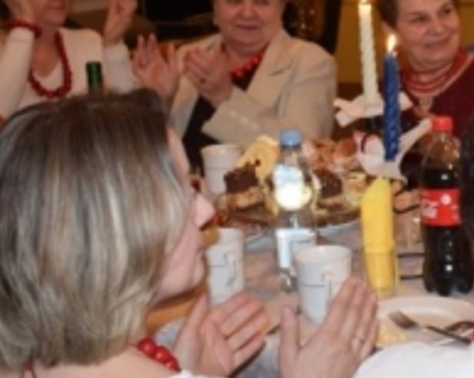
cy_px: 33
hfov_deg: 21.6
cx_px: 516
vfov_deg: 18.0
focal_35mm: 84
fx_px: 1177
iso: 900
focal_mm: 18
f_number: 3.5
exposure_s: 1/60
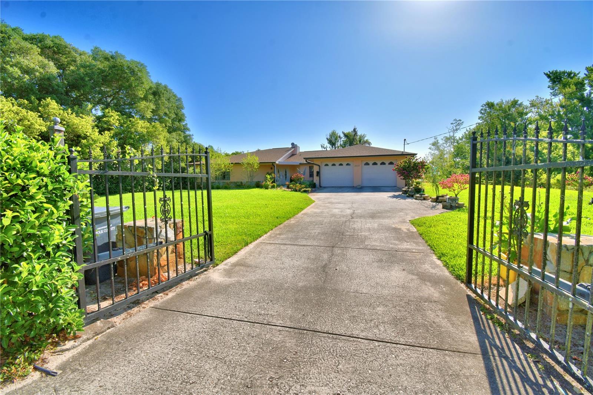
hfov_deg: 100.4
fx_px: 247
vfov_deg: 77.3
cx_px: 296
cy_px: 198
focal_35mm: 15
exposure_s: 1/250
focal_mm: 10
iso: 100
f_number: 11
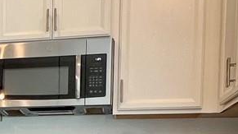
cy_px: 207
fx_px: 492
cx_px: -27
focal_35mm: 78
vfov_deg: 14.3
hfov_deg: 25.2
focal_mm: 1.57
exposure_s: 1/60
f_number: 1.8
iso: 125
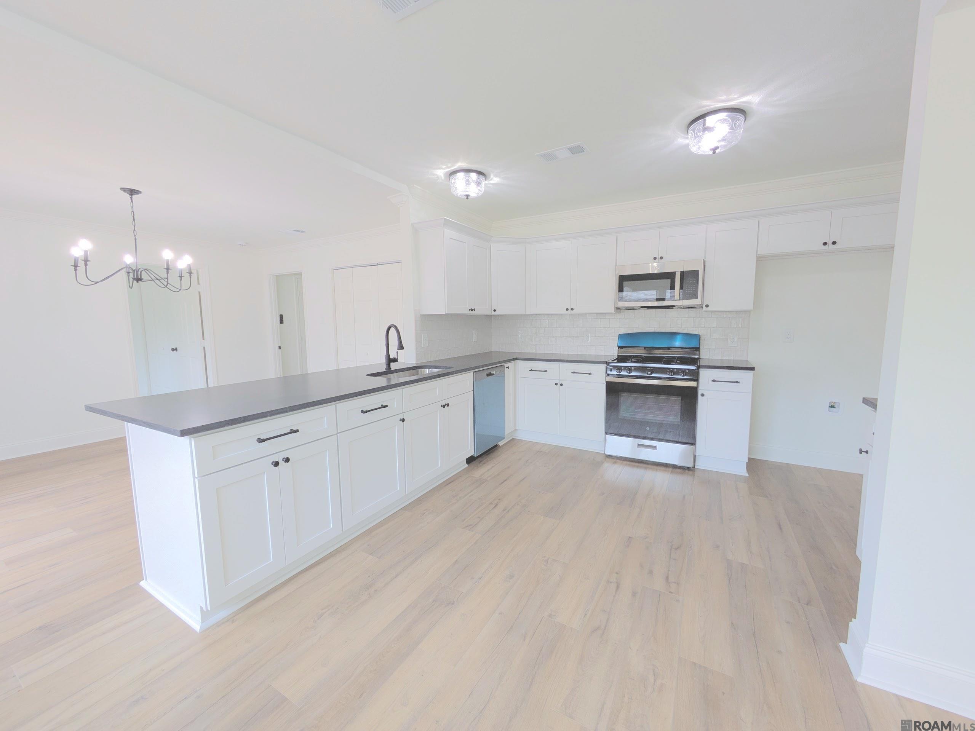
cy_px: 366
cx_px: 488
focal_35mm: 14
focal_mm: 1.83
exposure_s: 1/40
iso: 59
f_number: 2.2
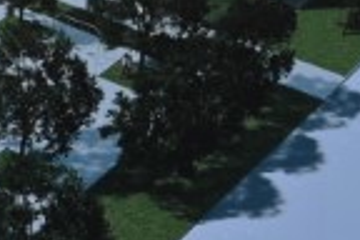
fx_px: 3430
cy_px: -70
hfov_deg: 5.7
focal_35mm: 343
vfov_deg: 4.0
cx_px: -555
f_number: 5.6
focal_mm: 43
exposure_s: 1/250
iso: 110
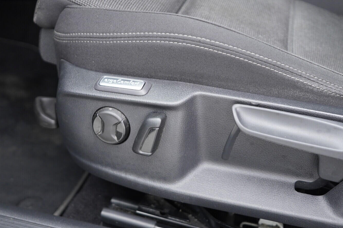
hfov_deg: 49.6
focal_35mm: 39
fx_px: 372
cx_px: 173
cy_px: 119
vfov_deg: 34.2
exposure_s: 1/40
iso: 400
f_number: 2.8
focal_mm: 24
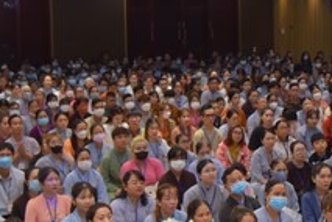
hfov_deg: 18.8
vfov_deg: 12.7
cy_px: 32
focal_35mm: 107
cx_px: 284
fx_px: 987
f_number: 5
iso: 800
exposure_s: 1/125
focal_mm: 35
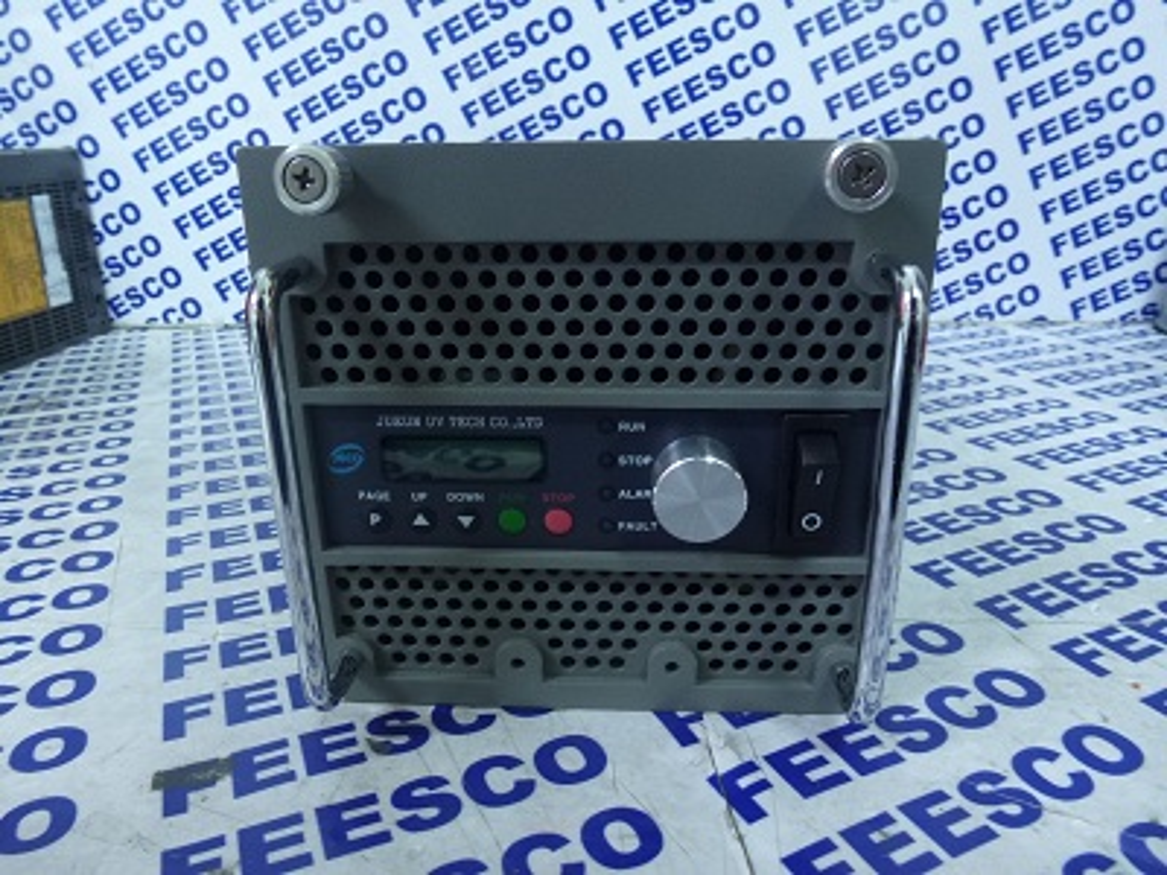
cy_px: 438
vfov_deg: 56.8
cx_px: 584
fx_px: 809
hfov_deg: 71.6
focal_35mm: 24
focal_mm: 4.3
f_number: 3.3
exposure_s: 1/4
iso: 250
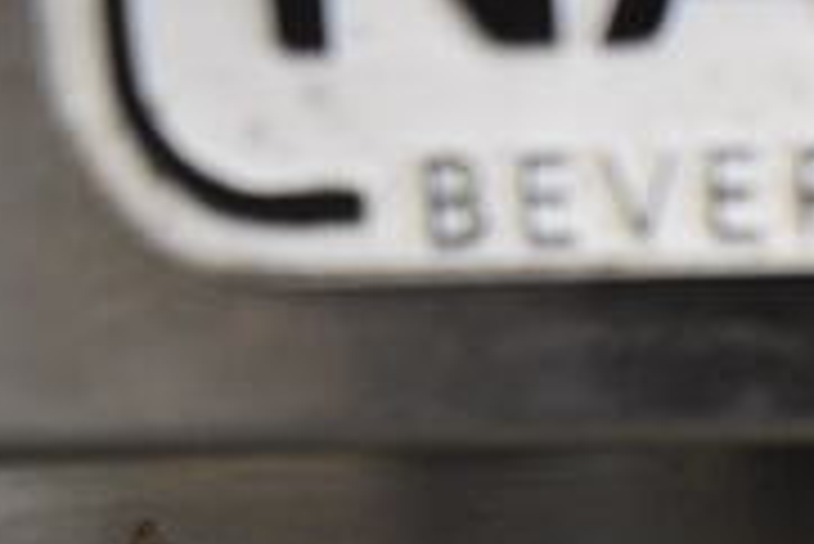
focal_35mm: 111
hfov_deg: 17.3
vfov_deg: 11.6
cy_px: 904
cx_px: 1048
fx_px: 2512
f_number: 4
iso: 1600
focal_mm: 22
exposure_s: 1/60
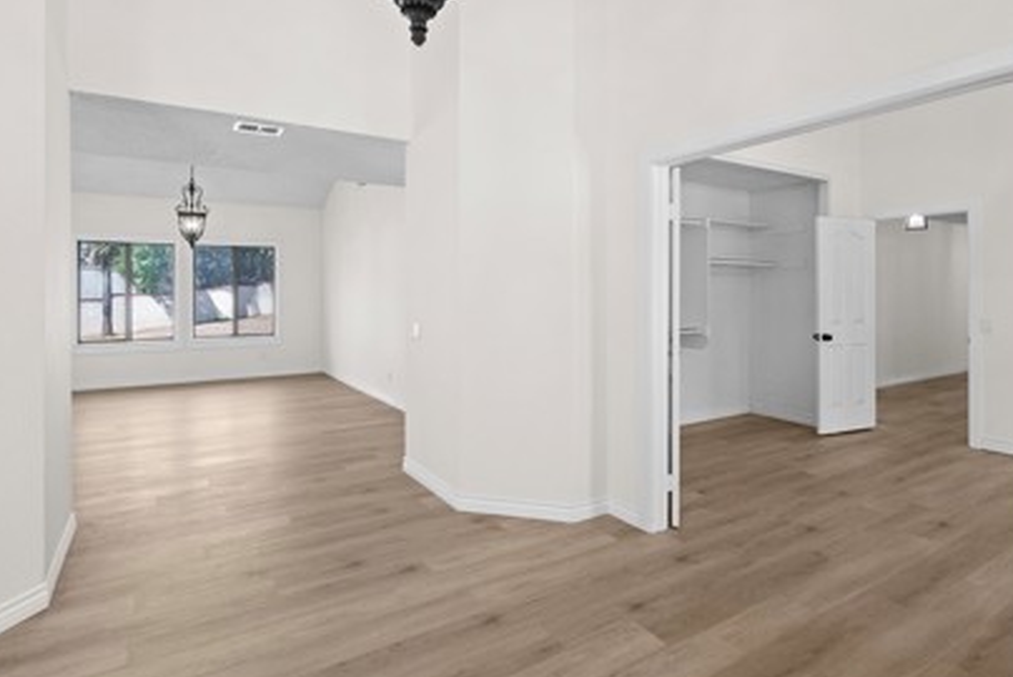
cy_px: 287
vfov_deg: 64.3
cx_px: 486
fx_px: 535
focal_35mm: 19
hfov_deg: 86.8
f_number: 5
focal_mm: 12
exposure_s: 1/100
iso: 800
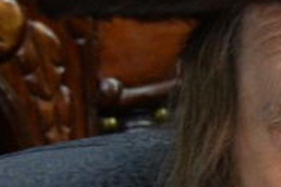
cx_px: 395
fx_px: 9311
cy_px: 214
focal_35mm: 1194
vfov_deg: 1.1
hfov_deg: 1.7
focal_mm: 160
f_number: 6.3
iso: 2500
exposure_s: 1/60
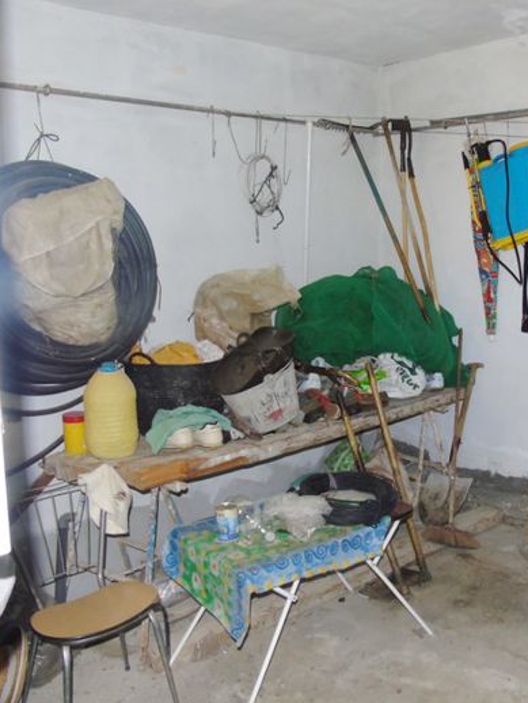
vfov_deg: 53.9
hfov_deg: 40.1
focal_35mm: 34
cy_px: 347
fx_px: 691
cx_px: 424
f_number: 3.4
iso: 200
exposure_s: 1/30
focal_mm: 4.4
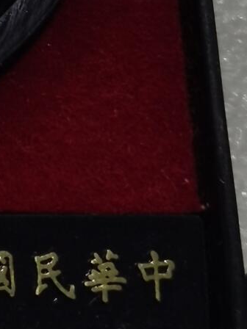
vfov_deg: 8.2
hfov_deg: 6.1
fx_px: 2255
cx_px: -204
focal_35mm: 237
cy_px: -145
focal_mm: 5.58
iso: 50
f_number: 1.8
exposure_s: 1/245
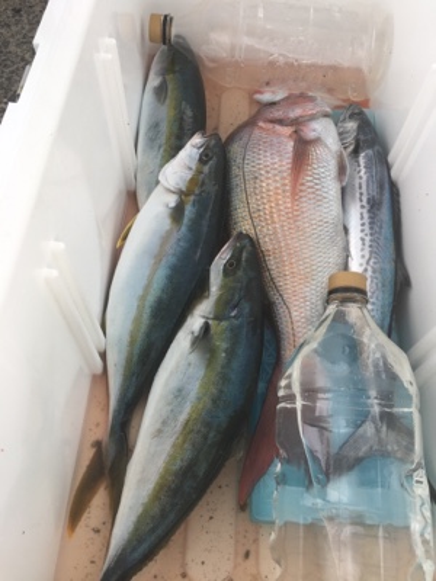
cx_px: 218
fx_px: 487
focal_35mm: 29
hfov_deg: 48.2
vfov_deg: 61.7
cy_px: 290
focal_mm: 4.15
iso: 25
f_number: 2.2
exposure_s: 1/384
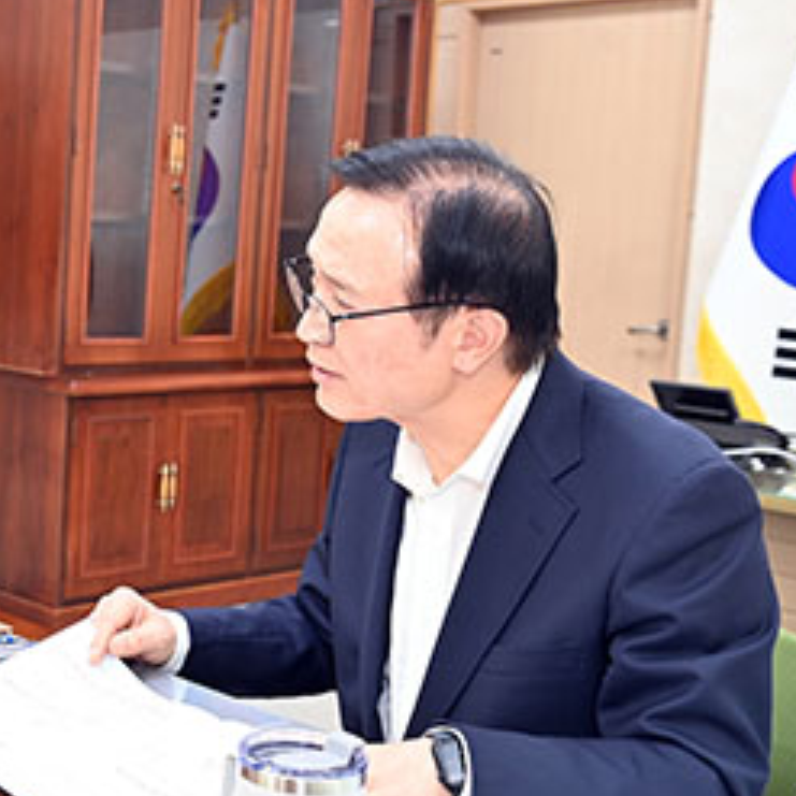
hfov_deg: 25.9
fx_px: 1613
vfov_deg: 27.7
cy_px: 396
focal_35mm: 62
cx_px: -52
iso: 800
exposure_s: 1/80
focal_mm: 30
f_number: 4.5
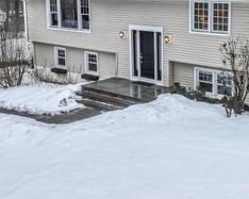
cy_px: 50
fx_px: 368
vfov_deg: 29.8
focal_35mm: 50
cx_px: 197
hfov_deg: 36.2
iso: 110
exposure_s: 1/320
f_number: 2.8
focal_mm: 12.29
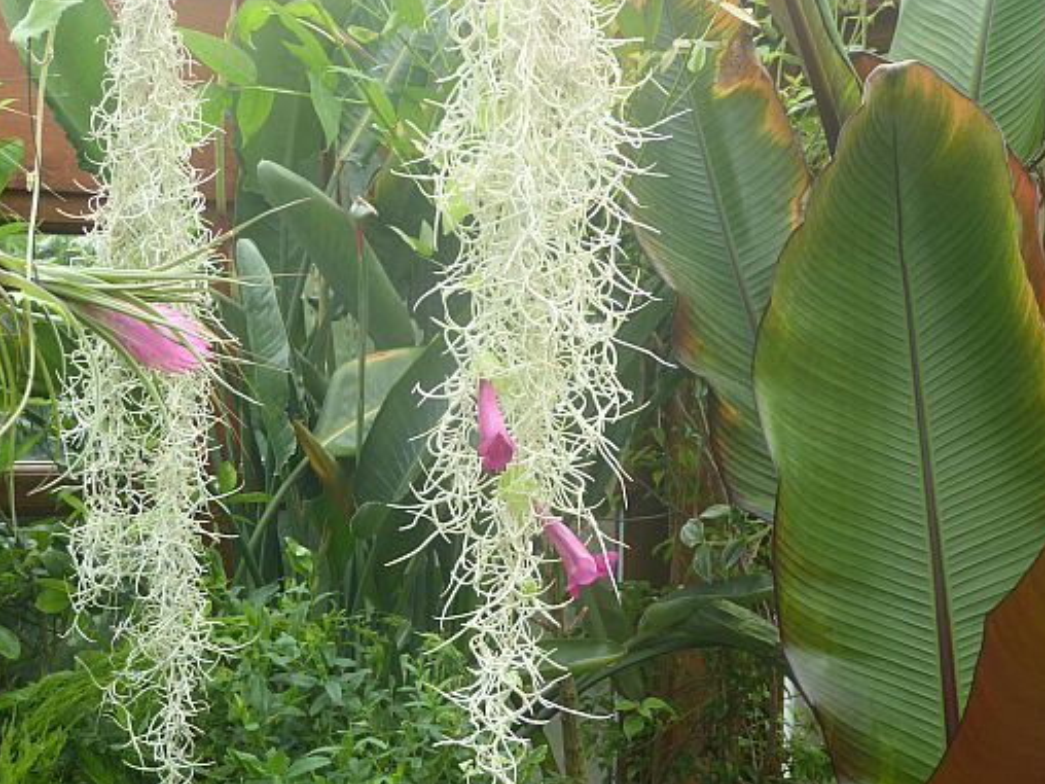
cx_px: 541
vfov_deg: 23.3
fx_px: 1902
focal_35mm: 63
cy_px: 461
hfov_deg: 30.7
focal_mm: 9
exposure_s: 1/60
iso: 125
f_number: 4.1
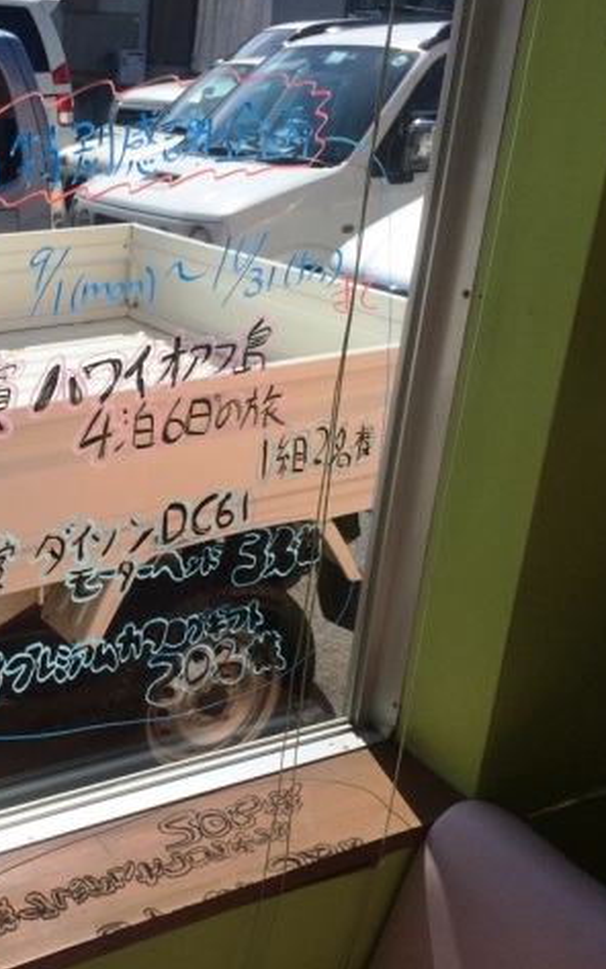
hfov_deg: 28.5
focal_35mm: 43
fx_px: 1135
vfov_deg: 46.2
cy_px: 479
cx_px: 41
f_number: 2.2
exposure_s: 1/3425
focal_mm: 4.12
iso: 40
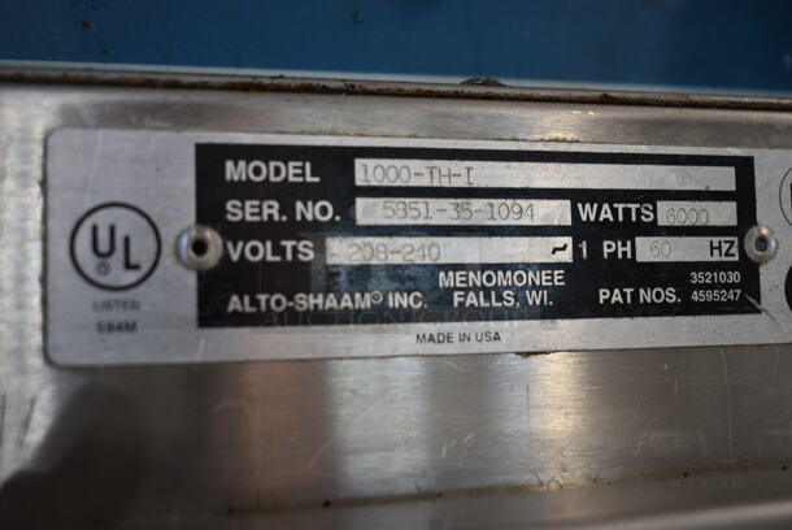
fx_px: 991
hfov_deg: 43.6
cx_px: 396
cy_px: 265
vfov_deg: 29.9
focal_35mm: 45
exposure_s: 1/50
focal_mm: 30
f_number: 4.2
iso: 320
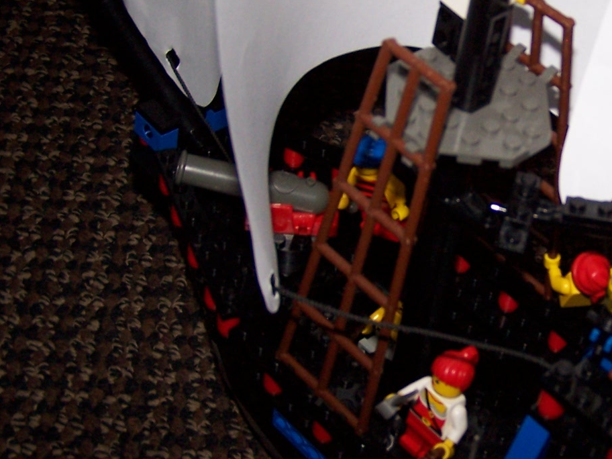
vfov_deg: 21.3
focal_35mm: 69
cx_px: 536
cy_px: 222
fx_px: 1220
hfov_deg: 27.3
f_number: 2.8
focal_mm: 6.3
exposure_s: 1/60
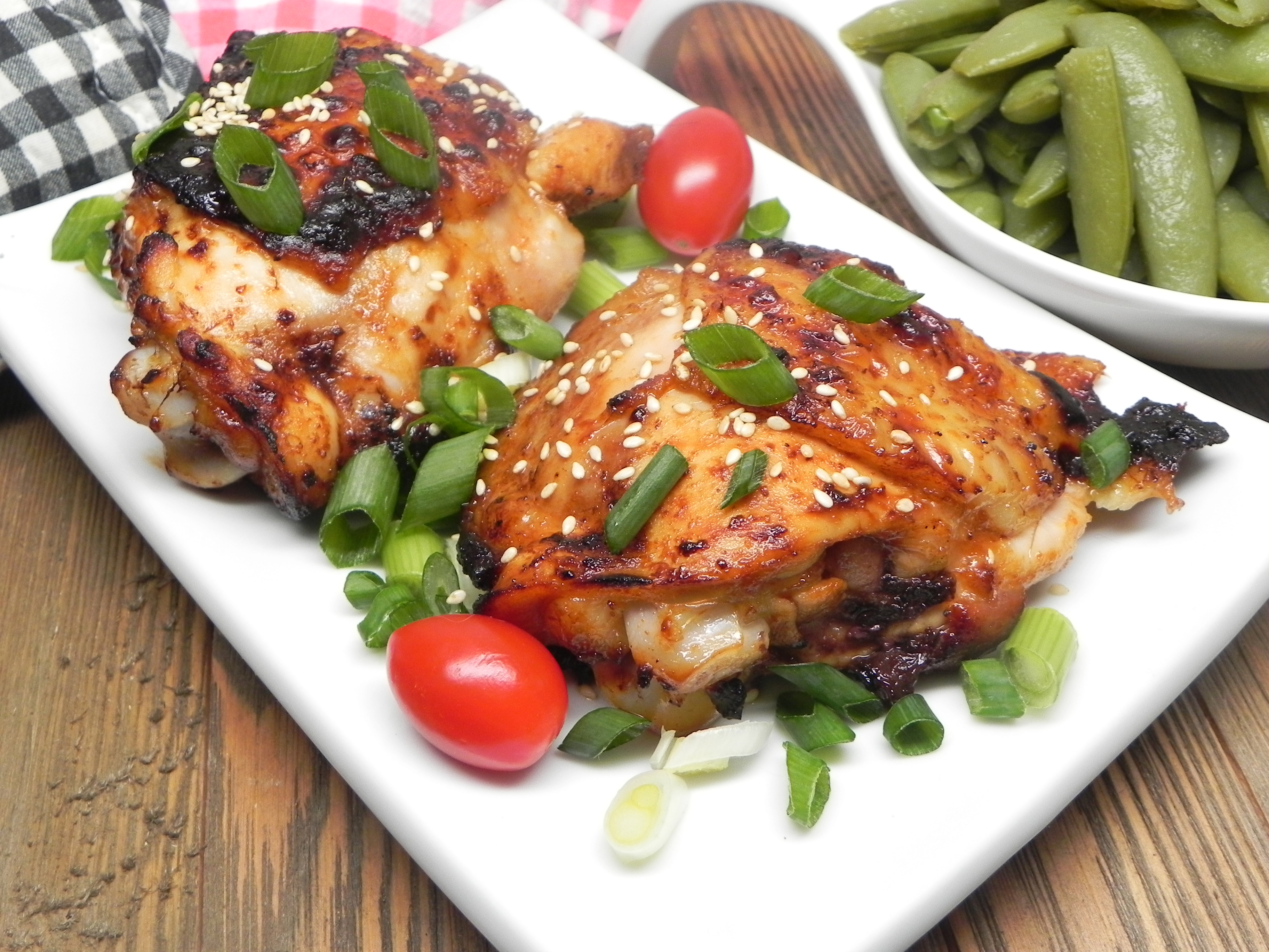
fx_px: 1356
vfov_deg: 38.7
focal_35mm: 37
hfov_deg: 50.1
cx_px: 634
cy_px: 476
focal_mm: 6.6
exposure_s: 1/29
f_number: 4
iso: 259
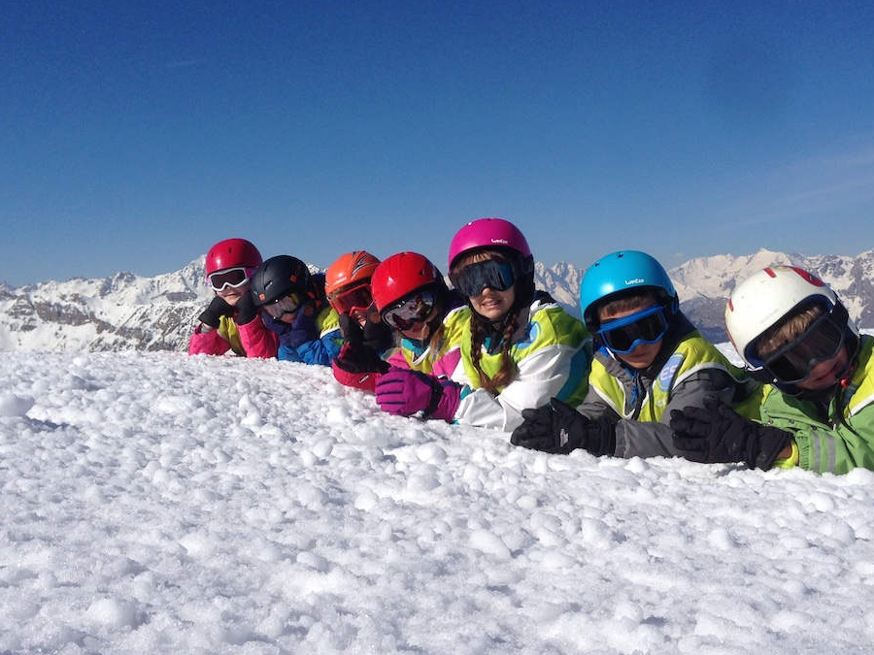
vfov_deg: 32.9
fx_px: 1111
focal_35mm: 44
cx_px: 476
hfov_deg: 42.9
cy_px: 317
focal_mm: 4.12
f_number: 2.4
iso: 50
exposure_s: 1/4184
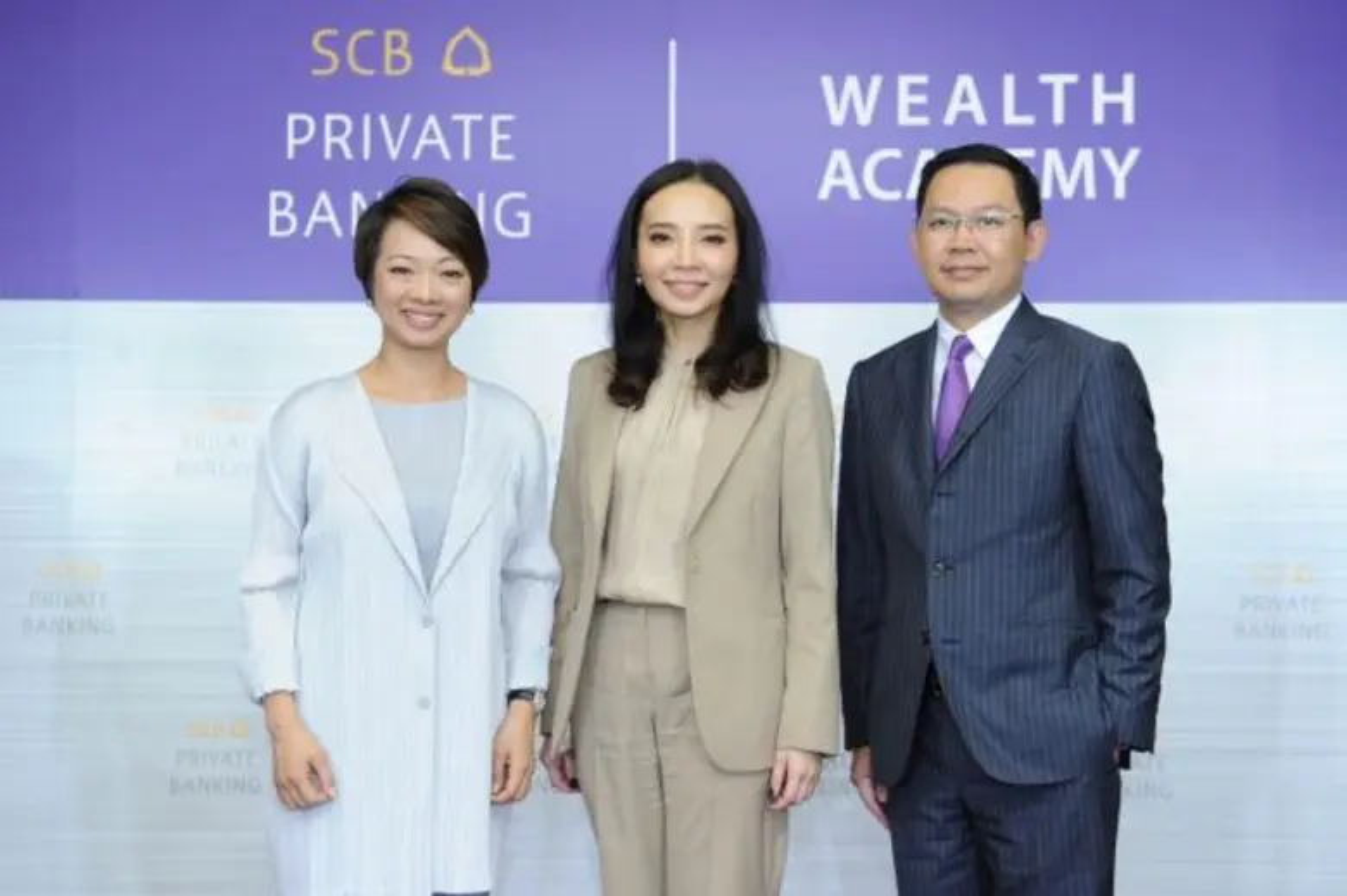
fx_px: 2318
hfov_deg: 32.4
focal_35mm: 62
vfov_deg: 21.9
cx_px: 674
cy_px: 448
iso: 1250
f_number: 5.6
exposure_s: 1/80
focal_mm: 62
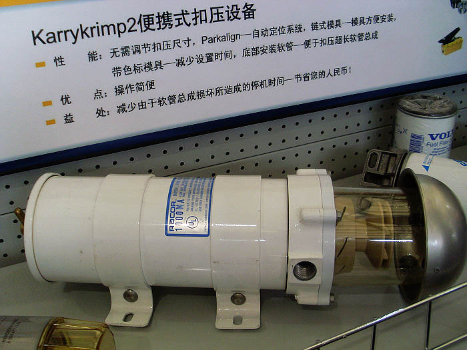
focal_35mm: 38
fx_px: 513
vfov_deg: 37.7
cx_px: 234
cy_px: 175
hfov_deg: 49.0
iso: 100
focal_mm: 6.3
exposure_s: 1/60
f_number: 3
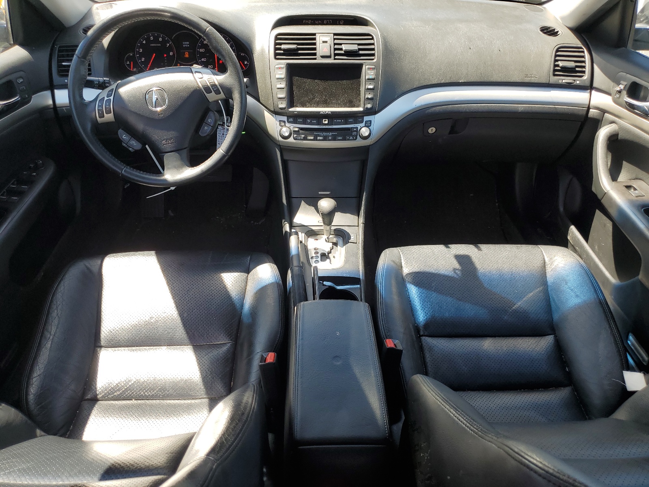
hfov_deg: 67.3
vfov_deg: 53.1
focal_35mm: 26
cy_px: 244
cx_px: 324
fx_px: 487
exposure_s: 1/345
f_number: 1.5
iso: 50
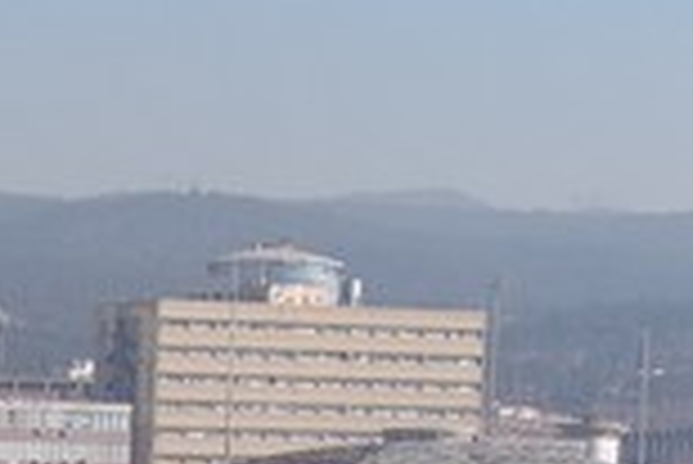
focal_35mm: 226
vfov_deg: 5.7
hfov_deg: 8.9
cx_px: -261
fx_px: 4355
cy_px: 1433
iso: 100
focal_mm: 10.57
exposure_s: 1/308
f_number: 6.3
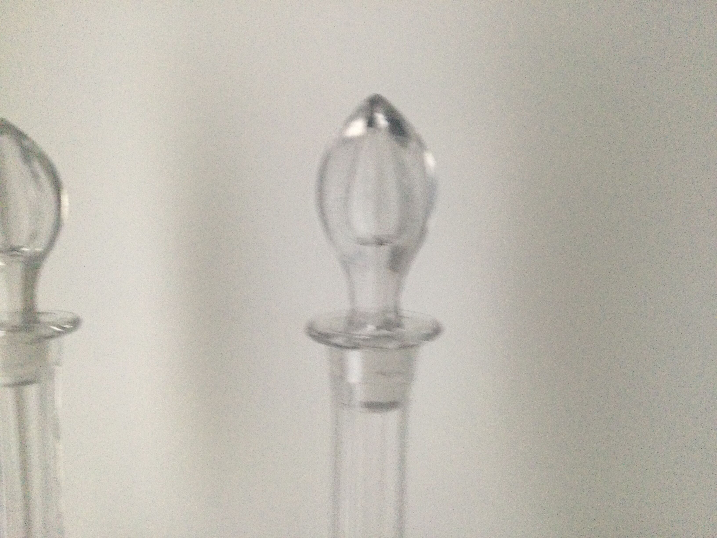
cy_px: 269
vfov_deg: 45.4
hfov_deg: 58.4
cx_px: 358
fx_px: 642
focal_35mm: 31
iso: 160
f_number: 2.4
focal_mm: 3.3
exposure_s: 1/33
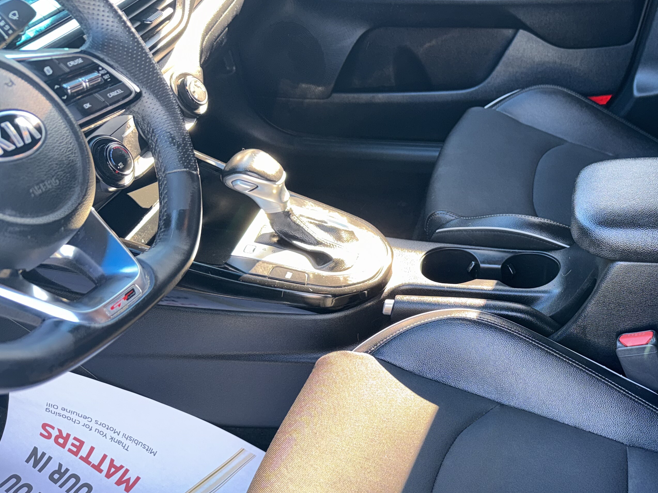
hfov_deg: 46.7
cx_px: 513
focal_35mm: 38
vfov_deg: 37.5
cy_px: 303
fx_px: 722
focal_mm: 6.76
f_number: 1.78
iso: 64
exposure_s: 1/31
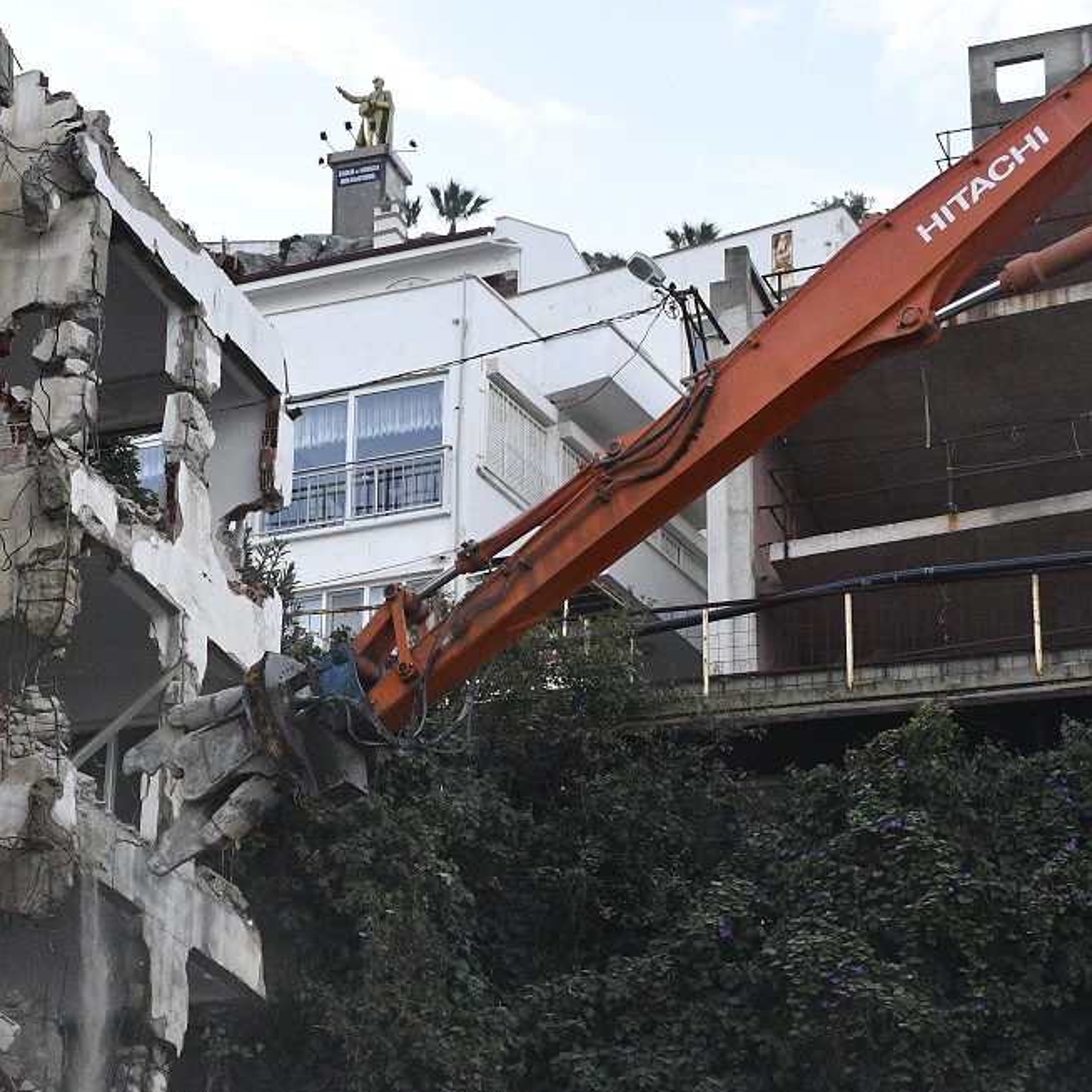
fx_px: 3355
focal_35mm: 94
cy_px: 716
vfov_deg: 18.4
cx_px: 359
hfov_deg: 18.4
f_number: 14
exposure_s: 1/800
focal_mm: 35
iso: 2500
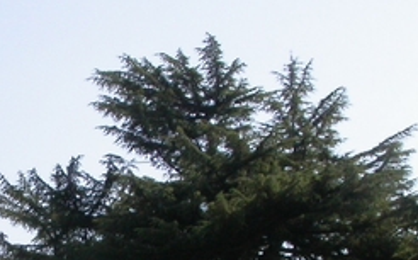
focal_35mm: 126
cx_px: -34
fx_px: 1433
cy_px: 353
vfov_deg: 10.1
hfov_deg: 16.1
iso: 100
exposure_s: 1/288
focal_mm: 7.85
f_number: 7.5
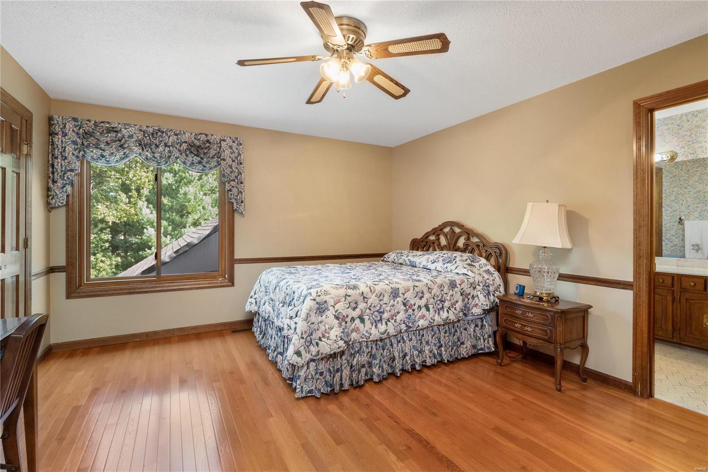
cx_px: 354
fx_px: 315
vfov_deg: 73.7
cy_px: 236
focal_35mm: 16
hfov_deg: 96.7
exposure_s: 1/1.25
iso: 400
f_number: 8
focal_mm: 8
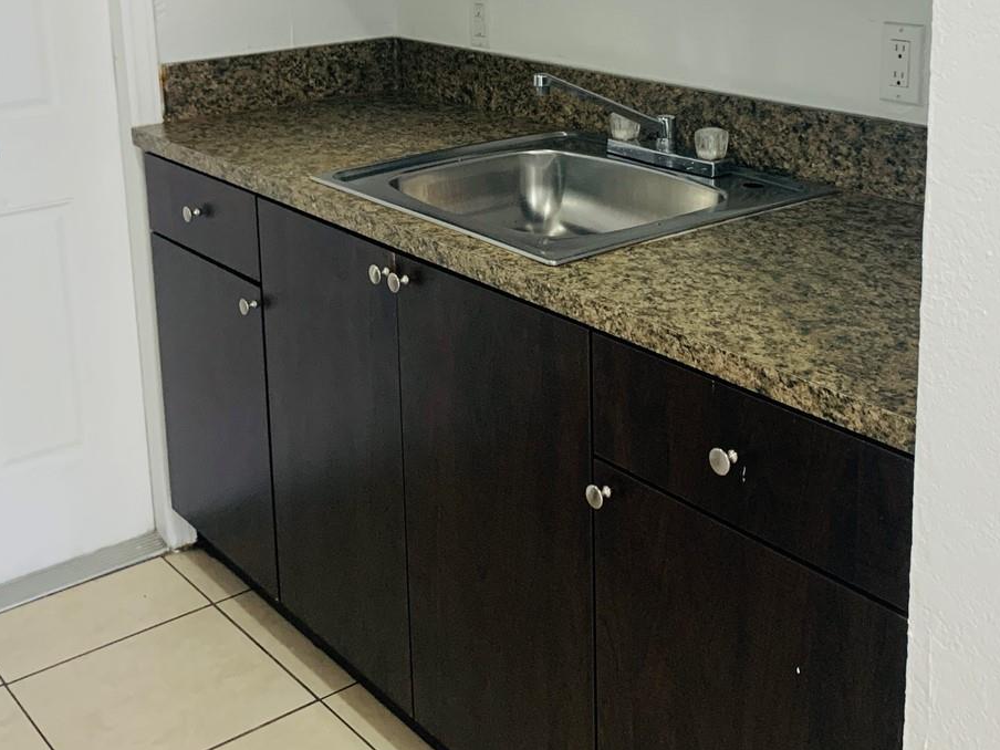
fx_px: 1329
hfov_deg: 41.2
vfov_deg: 30.7
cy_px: 149
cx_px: 525
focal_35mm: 46
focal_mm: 4.25
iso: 125
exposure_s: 1/60
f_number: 1.8
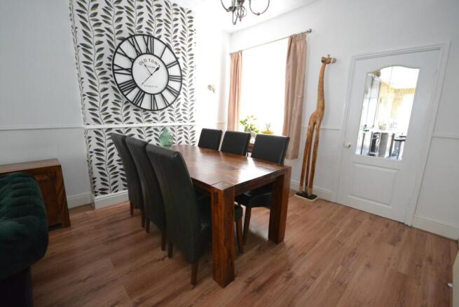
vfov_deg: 77.4
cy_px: 154
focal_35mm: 15
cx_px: 230
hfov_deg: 100.4
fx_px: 191
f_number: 4
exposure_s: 1/40
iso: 3200
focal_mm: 10
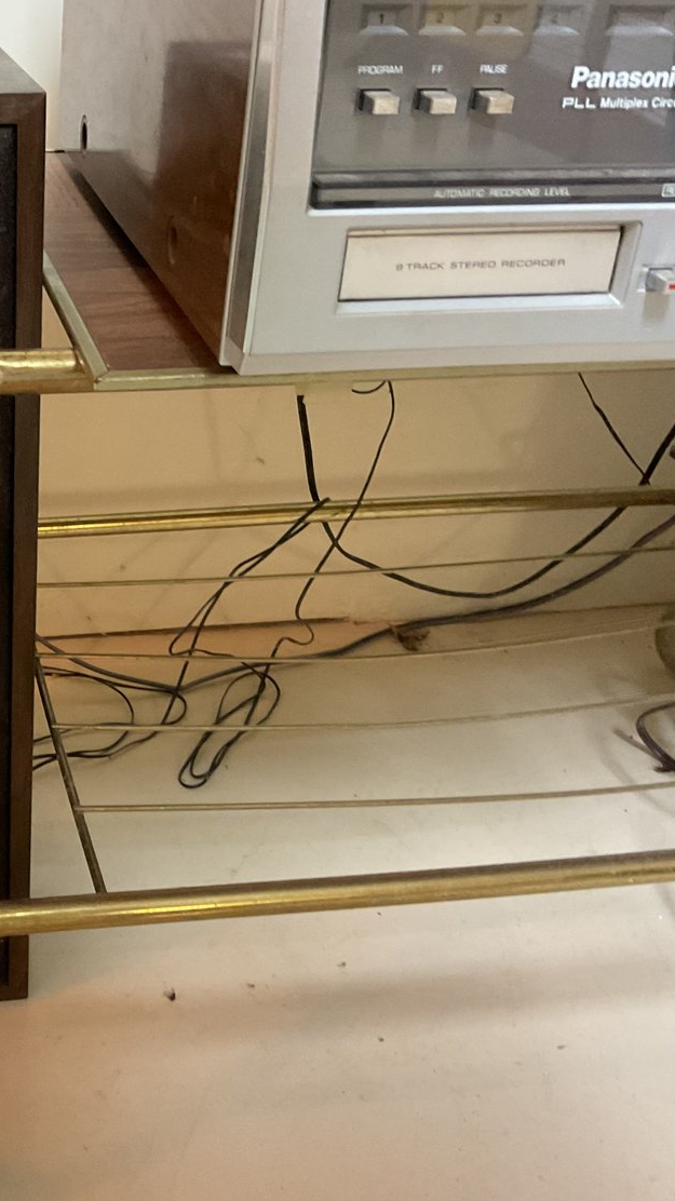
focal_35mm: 43
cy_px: 599
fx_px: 1369
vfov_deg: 47.4
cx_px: 3
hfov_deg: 26.3
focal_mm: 3
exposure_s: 1/30
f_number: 1.8
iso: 250
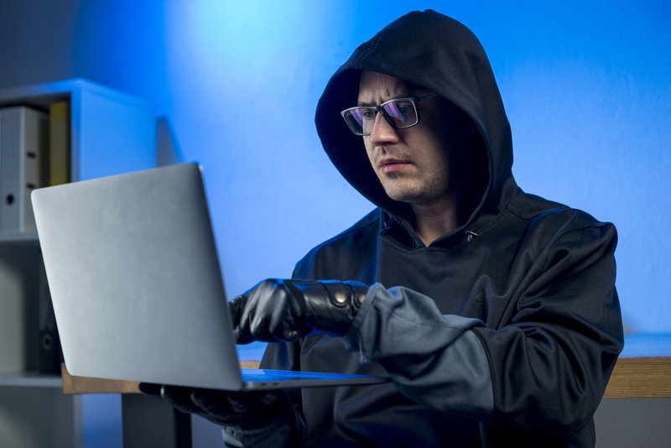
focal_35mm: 50
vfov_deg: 27.0
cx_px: 336
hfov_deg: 39.6
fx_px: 932
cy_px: 224
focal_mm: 50
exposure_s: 1/160
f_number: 4
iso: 250
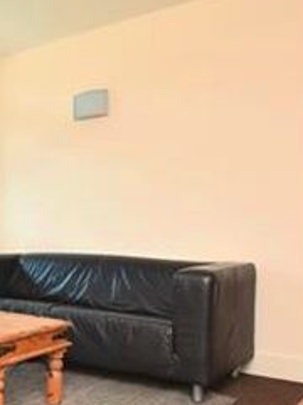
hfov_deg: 28.6
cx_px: -84
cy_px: 240
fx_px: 490
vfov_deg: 44.6
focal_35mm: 42
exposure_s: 1/100
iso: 800
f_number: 5
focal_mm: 10
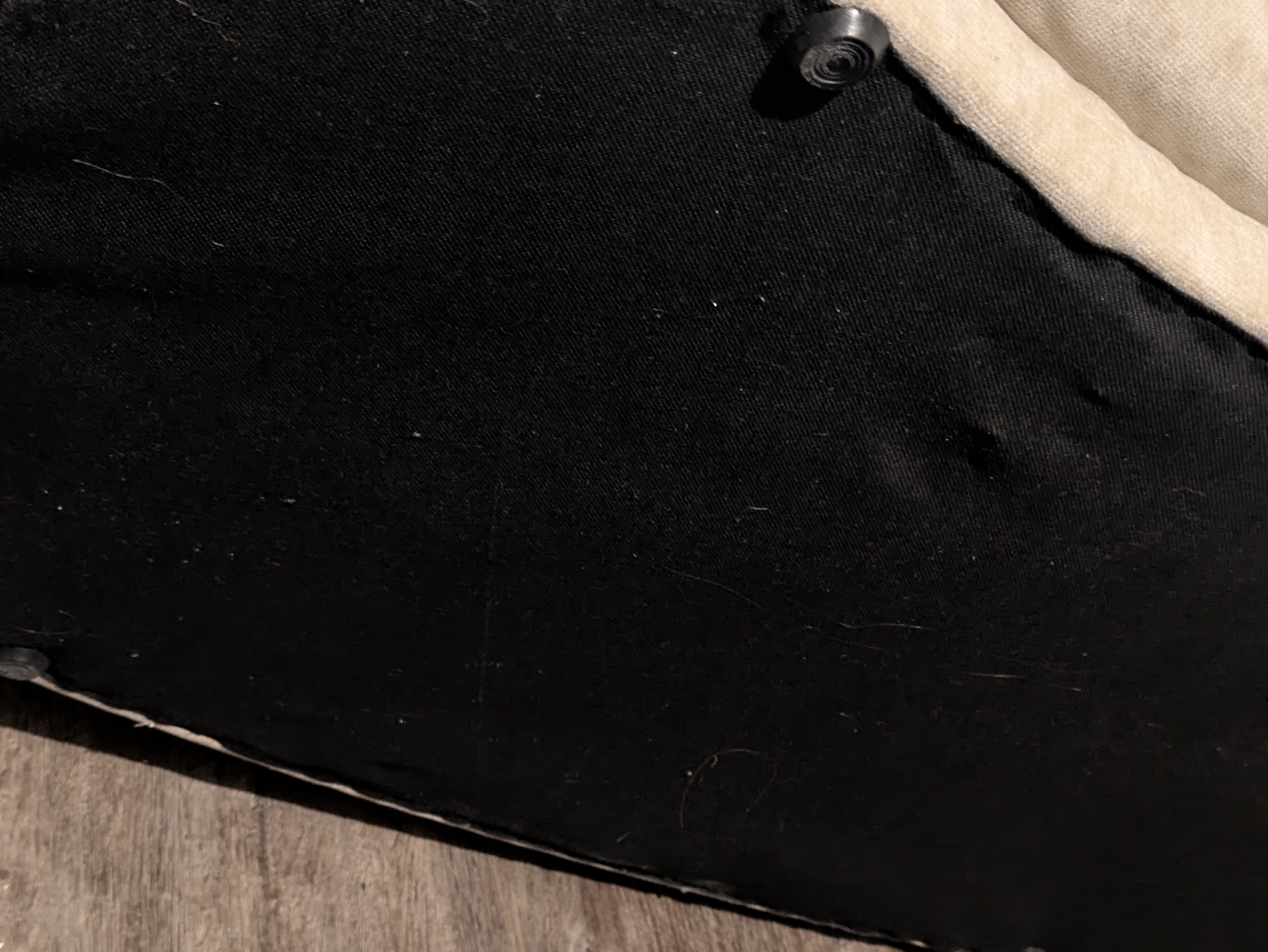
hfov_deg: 39.6
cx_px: 630
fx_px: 1759
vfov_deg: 30.3
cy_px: 539
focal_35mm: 48
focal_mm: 5.43
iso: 951
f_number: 1.89
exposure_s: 1/8.33
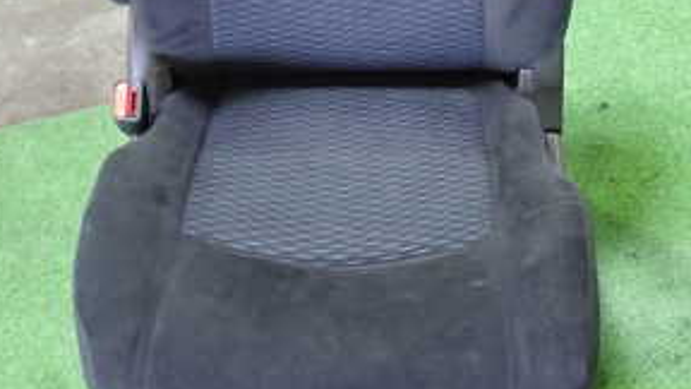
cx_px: 377
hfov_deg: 31.0
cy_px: 31
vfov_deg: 17.4
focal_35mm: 68
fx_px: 1246
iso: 500
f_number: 2.3
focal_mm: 5.4
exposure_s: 1/30
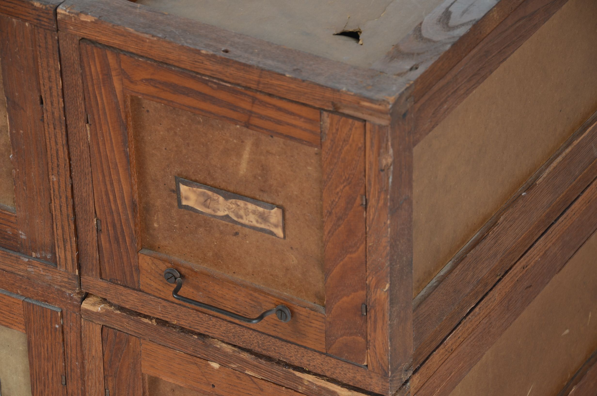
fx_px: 2606
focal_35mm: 158
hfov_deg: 13.1
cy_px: 198
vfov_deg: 8.7
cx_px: 298
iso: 160
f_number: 7.1
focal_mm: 105
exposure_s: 1/80
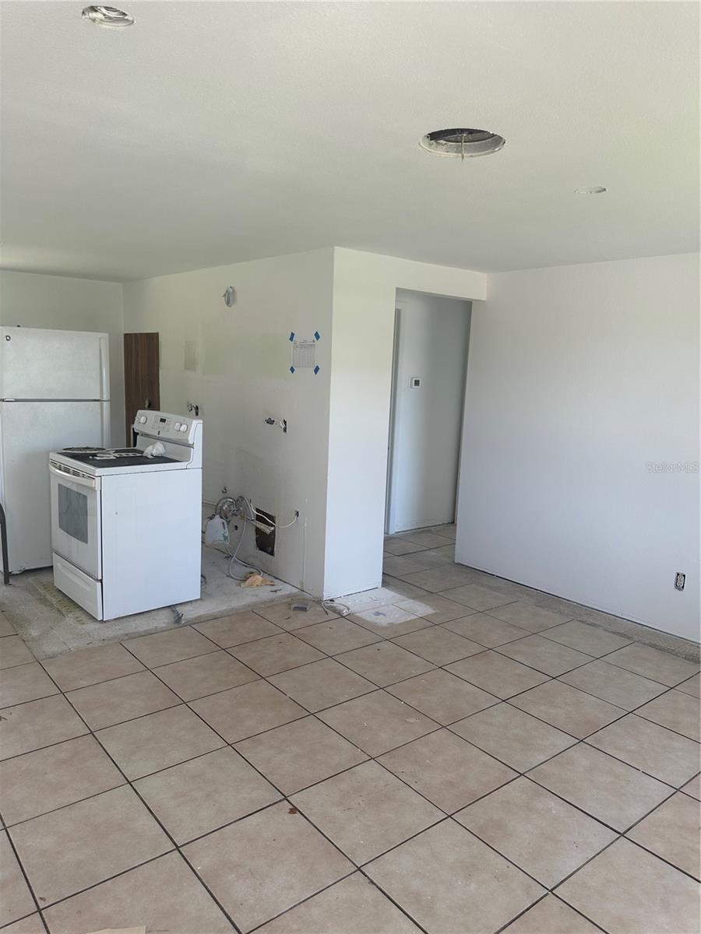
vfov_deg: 71.6
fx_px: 648
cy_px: 467
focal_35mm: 24
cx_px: 350
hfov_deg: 56.8
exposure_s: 1/136
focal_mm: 6.86
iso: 64
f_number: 1.78
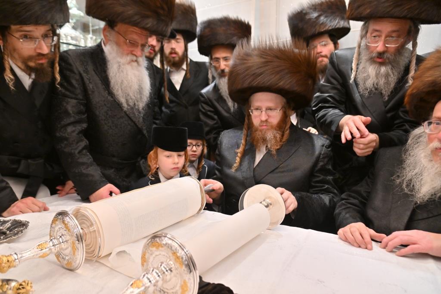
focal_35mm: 24
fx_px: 294
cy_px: 147
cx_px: 220
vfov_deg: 53.1
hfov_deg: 73.7
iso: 1250
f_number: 4
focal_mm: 24
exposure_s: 1/200
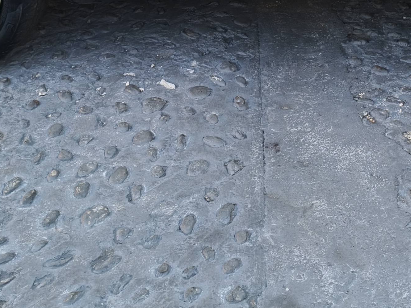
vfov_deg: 16.8
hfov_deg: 23.7
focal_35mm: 80
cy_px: -145
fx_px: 950
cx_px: 372
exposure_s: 1/126
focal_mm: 4.94
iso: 80
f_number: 1.5
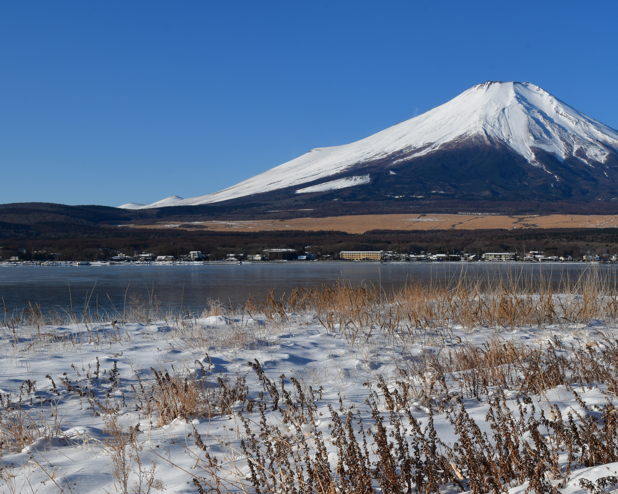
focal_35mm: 50
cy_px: 418
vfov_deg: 29.3
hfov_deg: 36.4
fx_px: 914
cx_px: 466
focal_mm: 26
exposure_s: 1/100
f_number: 16
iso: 64
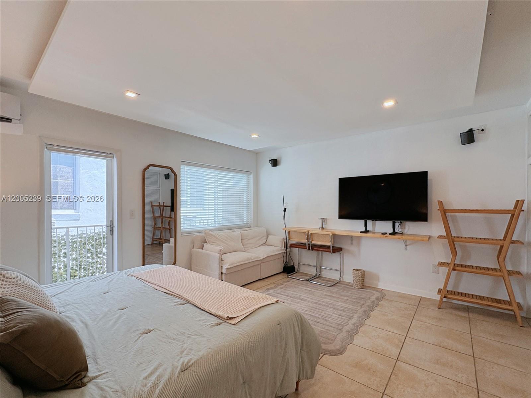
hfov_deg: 102.1
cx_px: 266
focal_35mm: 14
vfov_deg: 85.7
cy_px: 199
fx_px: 215
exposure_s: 1/136
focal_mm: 2.22
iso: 64
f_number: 2.2
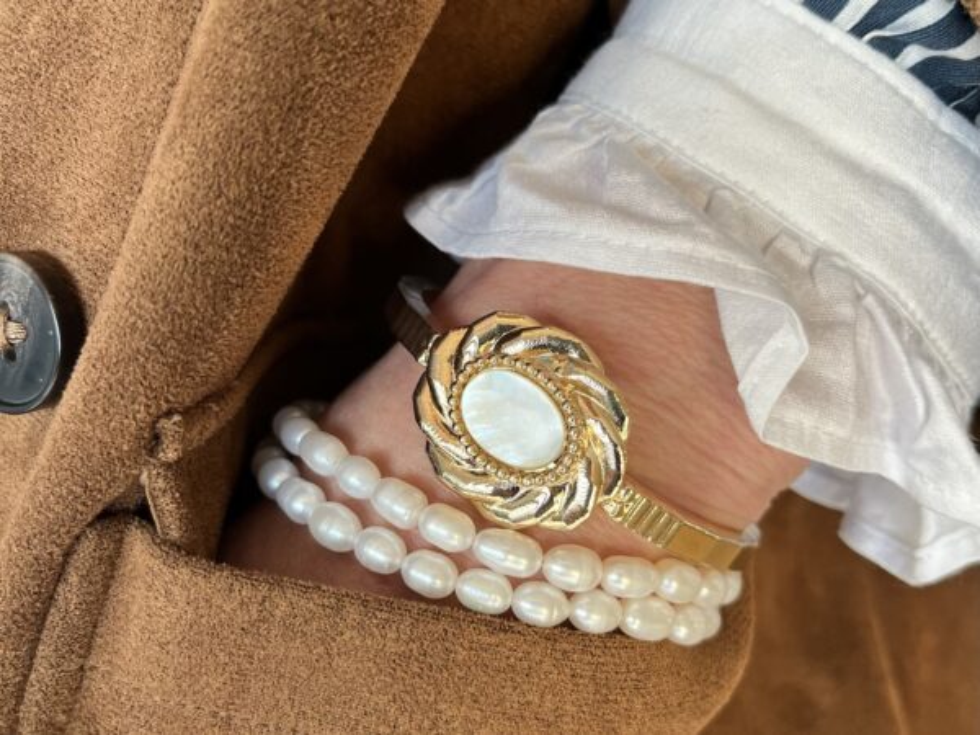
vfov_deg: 53.1
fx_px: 736
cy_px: 368
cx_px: 490
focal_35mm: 26
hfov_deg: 67.3
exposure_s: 1/107
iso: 125
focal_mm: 5.1
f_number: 1.6
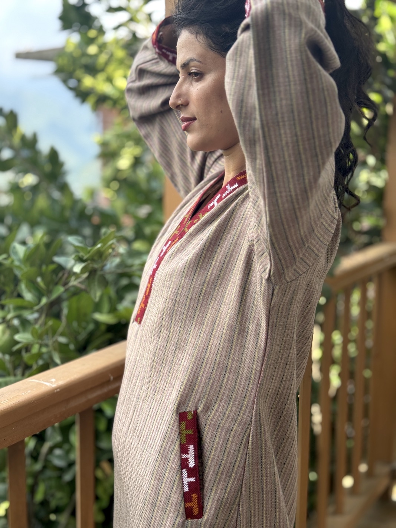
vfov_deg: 39.7
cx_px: 198
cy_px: 264
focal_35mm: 48
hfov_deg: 30.3
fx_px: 732
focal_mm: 6.76
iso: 64
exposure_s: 1/598
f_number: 1.78
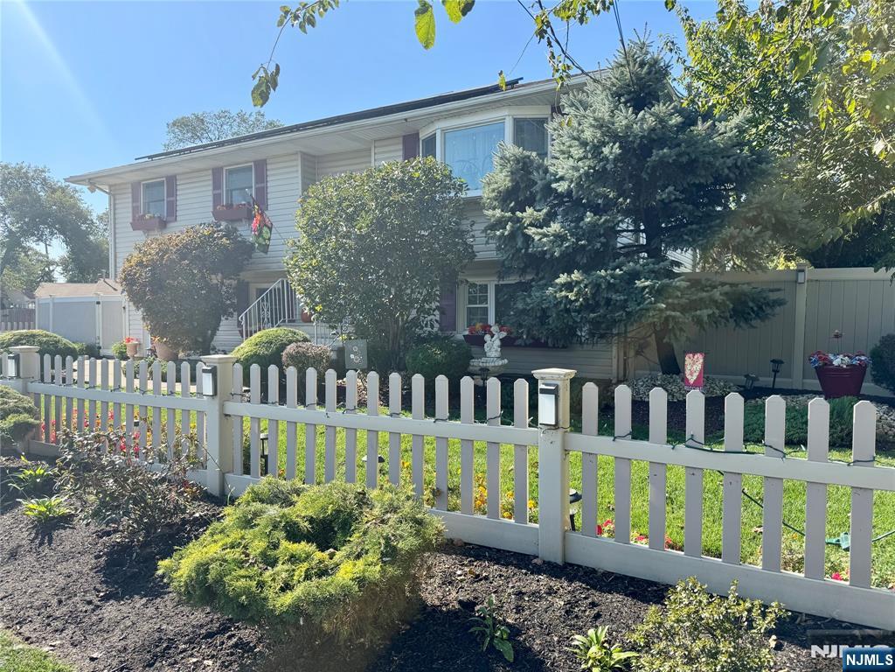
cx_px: 448
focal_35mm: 24
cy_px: 336
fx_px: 621
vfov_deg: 56.8
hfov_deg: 71.6
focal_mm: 6.76
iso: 80
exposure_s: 1/1818
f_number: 1.78
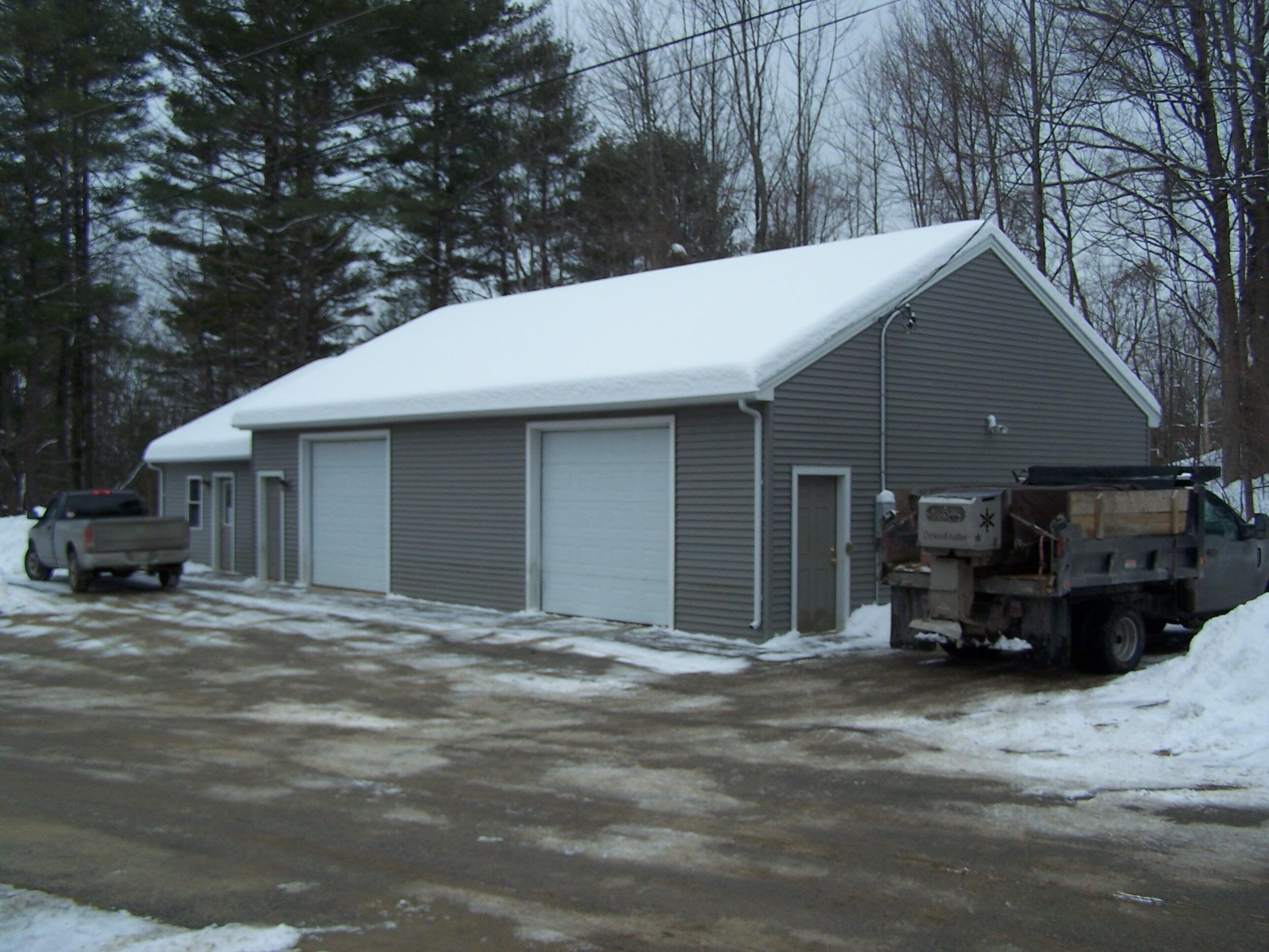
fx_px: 1393
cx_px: 634
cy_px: 476
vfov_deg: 37.7
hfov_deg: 49.0
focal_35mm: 38
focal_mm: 6.3
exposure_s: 1/1000
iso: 80
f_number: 2.8
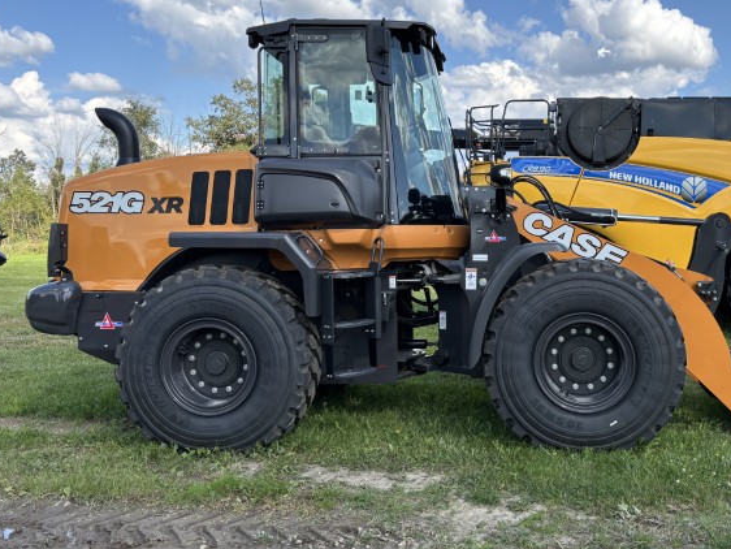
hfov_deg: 49.3
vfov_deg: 38.7
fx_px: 782
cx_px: 485
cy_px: 255
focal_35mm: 37
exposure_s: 1/2105
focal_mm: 5.96
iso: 50
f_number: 1.6
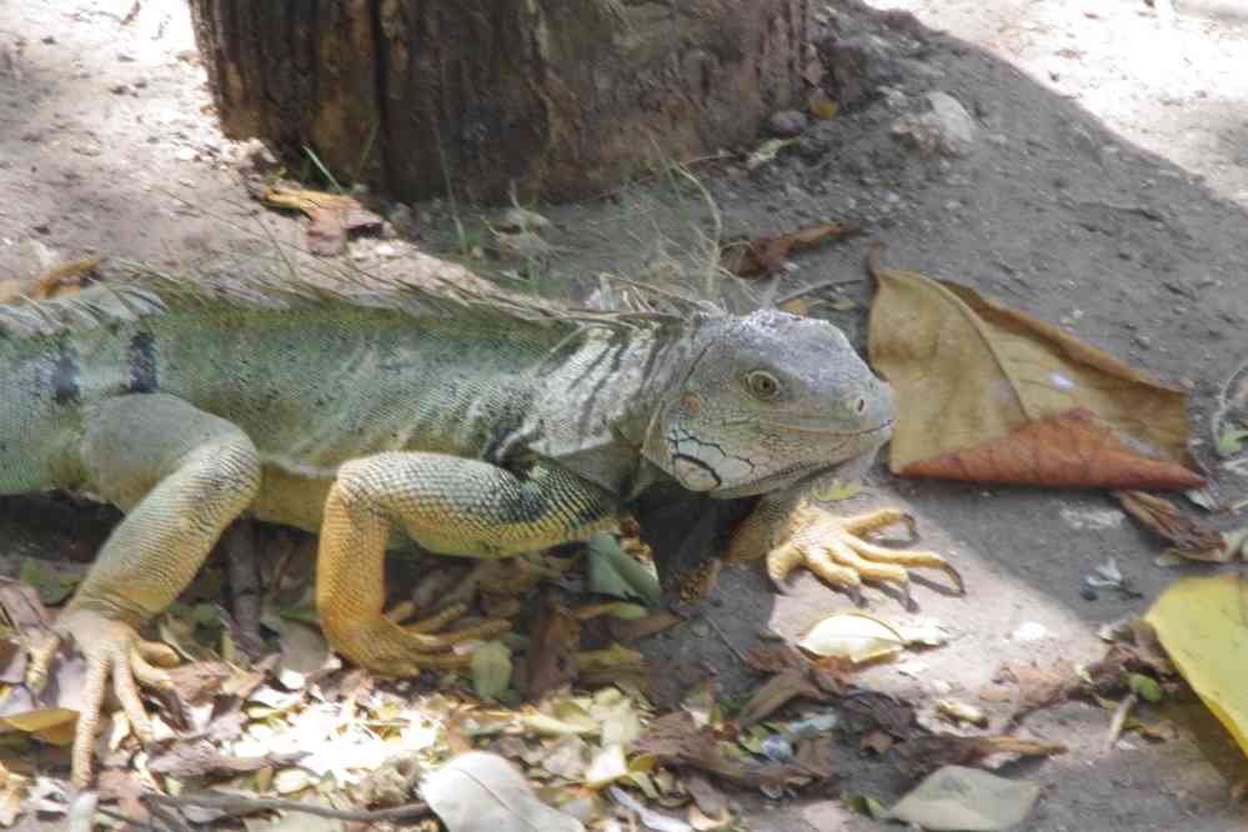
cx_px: 624
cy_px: 416
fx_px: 10399
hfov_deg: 6.9
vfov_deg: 4.6
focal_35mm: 300
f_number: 40
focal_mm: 200
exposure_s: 1/10
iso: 3200
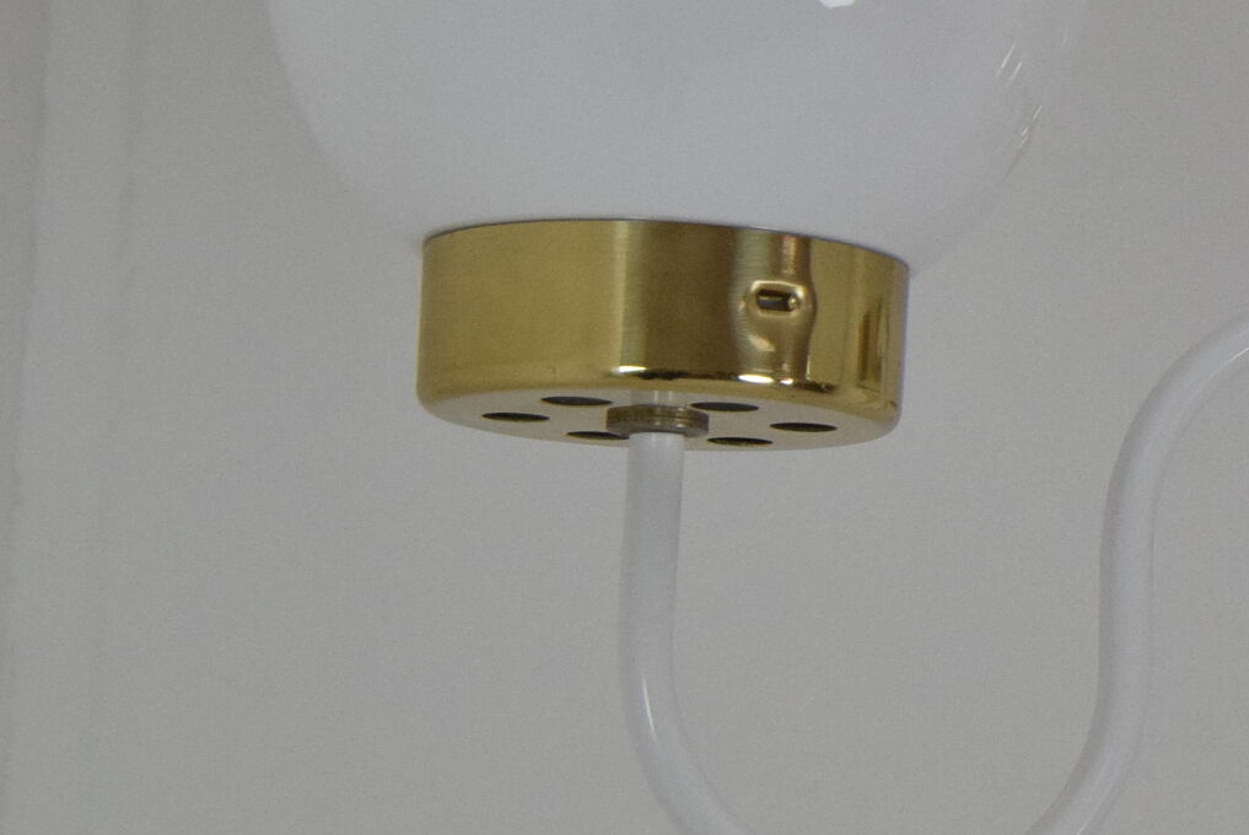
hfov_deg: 13.1
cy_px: 282
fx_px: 5208
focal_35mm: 150
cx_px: 1680
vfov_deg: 9.2
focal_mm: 34
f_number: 9
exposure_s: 1/320
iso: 1600
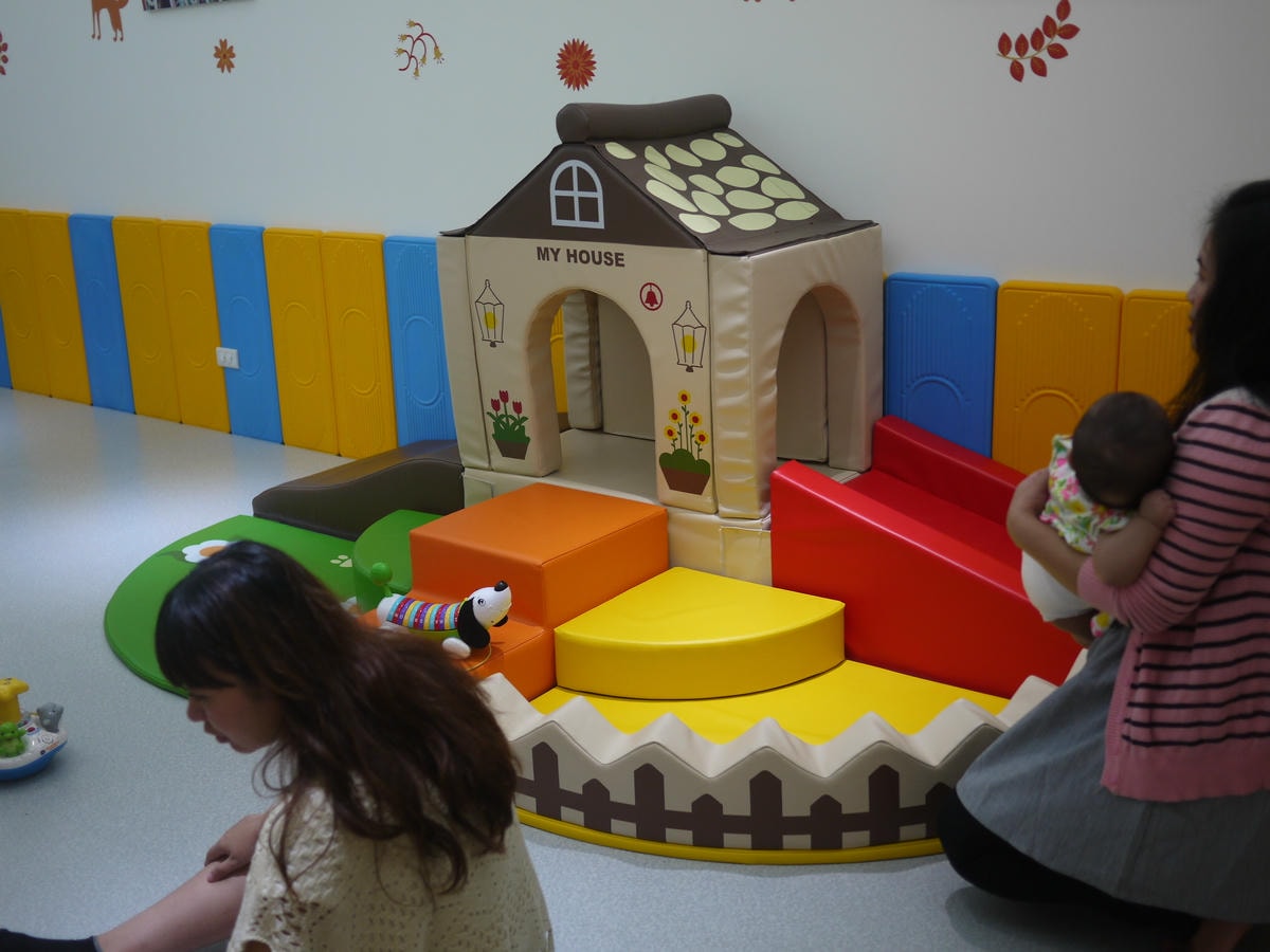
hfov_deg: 46.8
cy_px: 476
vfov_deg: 36.0
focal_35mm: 40
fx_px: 1468
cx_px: 635
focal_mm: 20
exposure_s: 1/160
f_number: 1.7
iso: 160
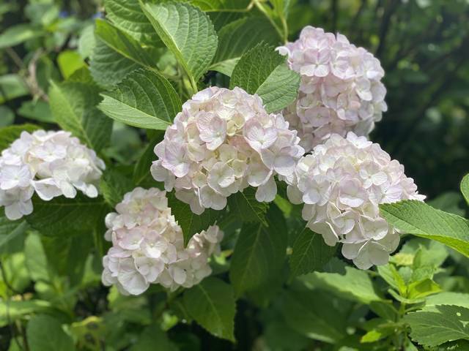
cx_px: 234
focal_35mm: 52
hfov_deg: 36.8
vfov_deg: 28.0
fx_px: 705
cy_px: 176
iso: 20
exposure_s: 1/1065
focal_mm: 6
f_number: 2
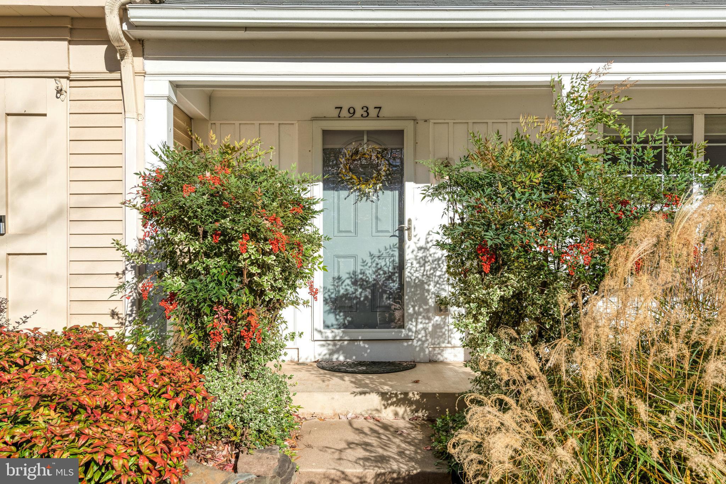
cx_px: 363
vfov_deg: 46.4
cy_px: 242
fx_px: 565
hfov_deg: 65.5
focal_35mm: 28
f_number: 8
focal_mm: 28
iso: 400
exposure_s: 1/1250
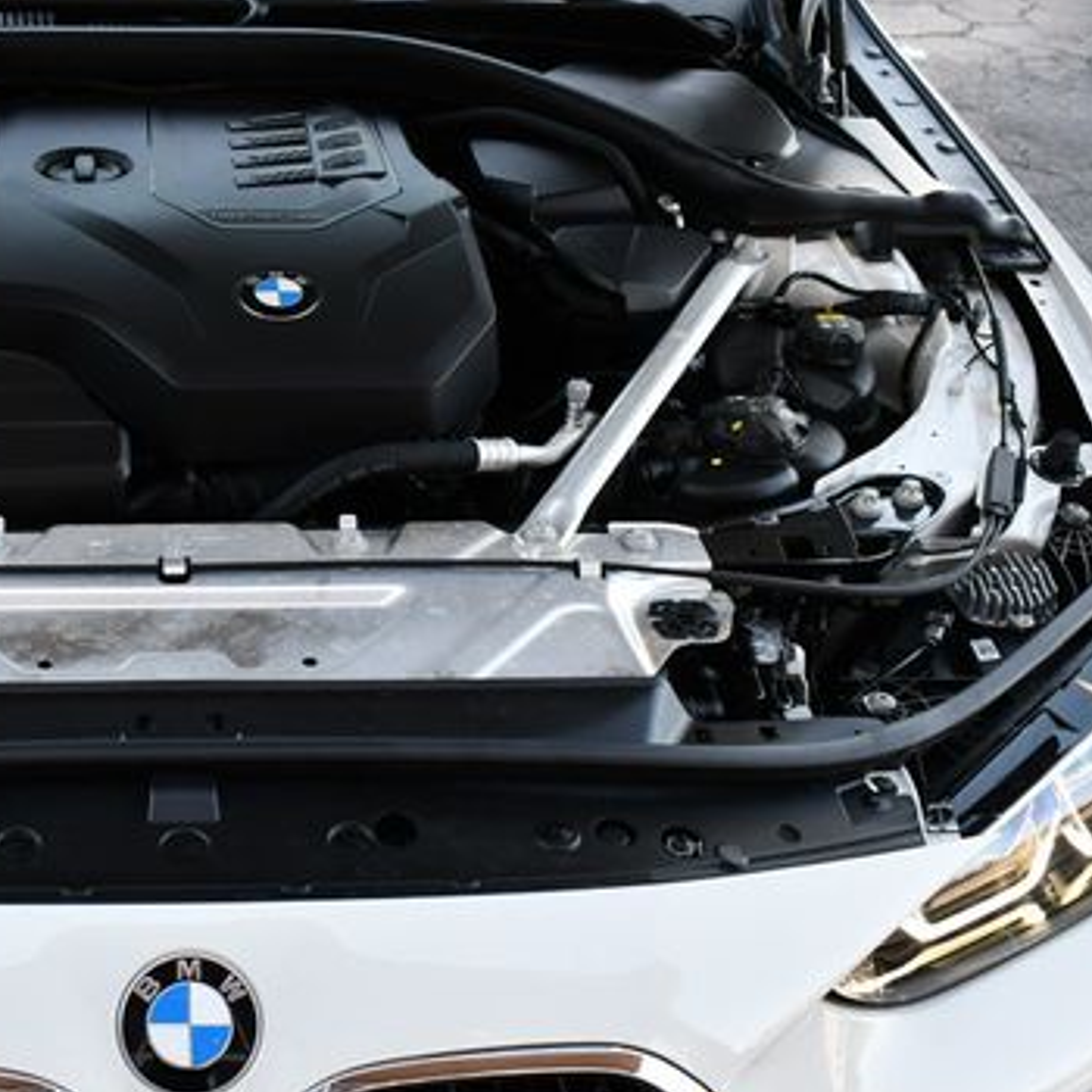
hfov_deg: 29.8
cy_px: 540
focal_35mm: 56
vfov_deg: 30.6
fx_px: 1999
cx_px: 206
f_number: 4.5
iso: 400
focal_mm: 18
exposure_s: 1/250
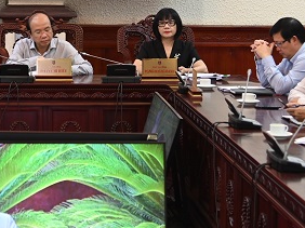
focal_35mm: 120
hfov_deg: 16.3
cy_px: -29
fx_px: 1056
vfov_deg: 12.1
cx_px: 44
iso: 900
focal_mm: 44
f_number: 4
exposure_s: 1/50
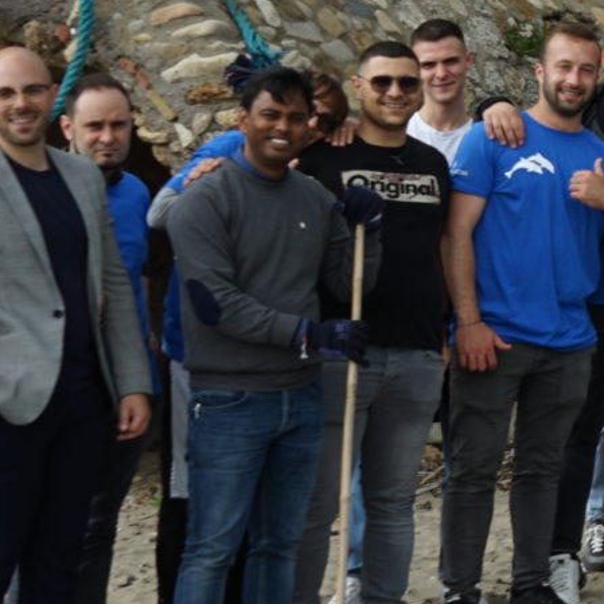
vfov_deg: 10.9
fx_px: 3159
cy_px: 111
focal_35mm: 160
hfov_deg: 9.9
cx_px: 1336
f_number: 9
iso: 100
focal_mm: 33
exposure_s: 1/125
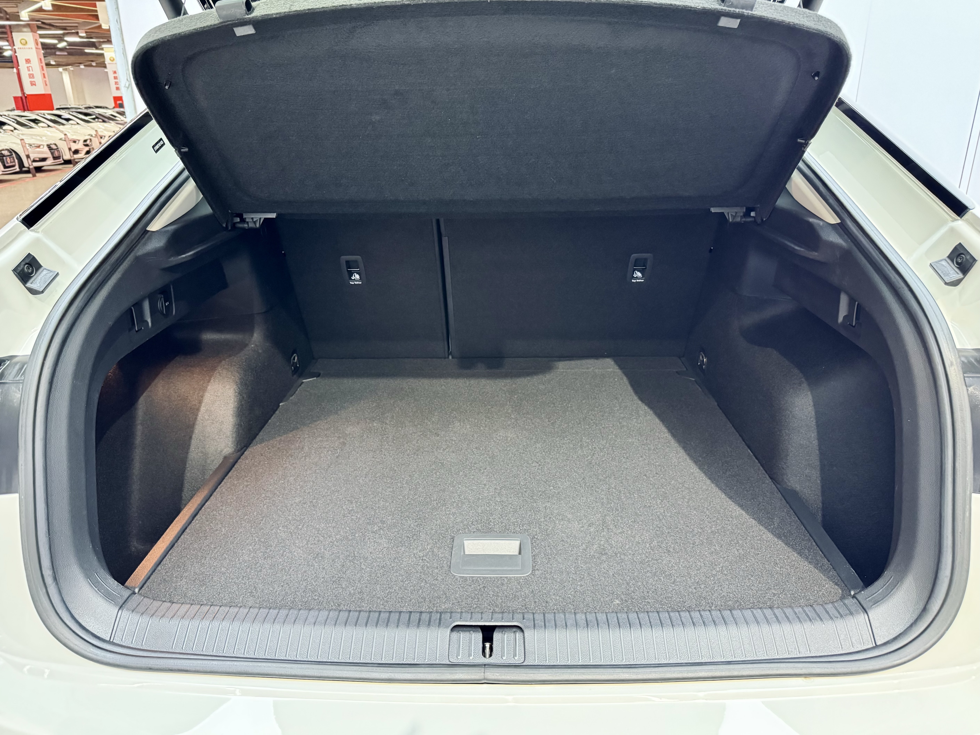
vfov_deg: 56.8
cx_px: 490
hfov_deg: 71.6
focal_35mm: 24
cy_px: 368
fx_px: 679
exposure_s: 1/57
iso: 800
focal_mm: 6.76
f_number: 1.78
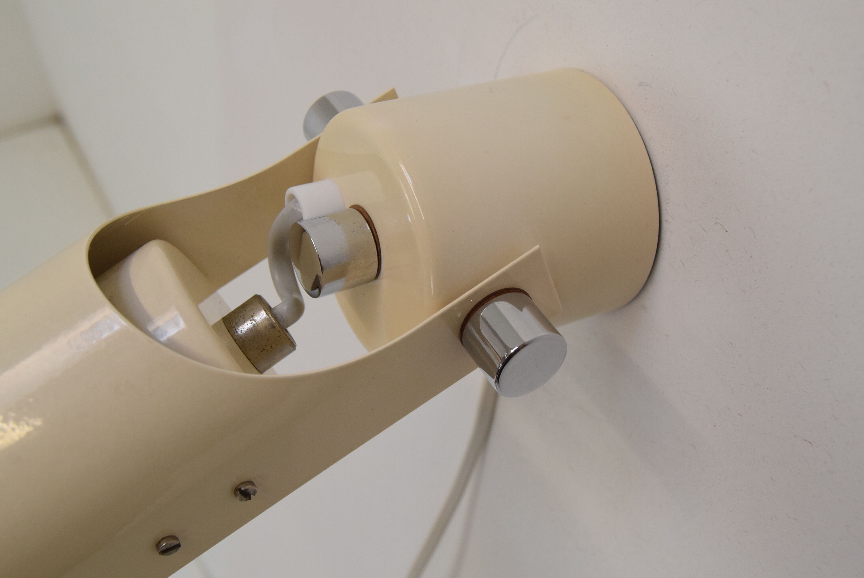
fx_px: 1117
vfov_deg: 29.0
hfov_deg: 42.3
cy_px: 289
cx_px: 432
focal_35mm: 46
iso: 1600
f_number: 9
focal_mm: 31
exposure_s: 1/320
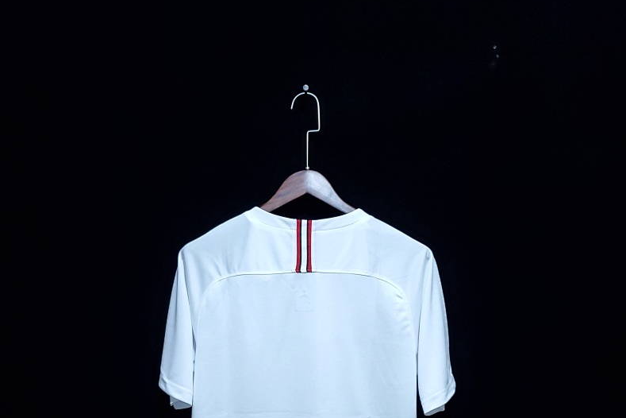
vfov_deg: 34.0
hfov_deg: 51.9
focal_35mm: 37
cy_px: 373
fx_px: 643
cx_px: 308
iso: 200
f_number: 1.5
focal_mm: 4.3
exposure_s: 1/30
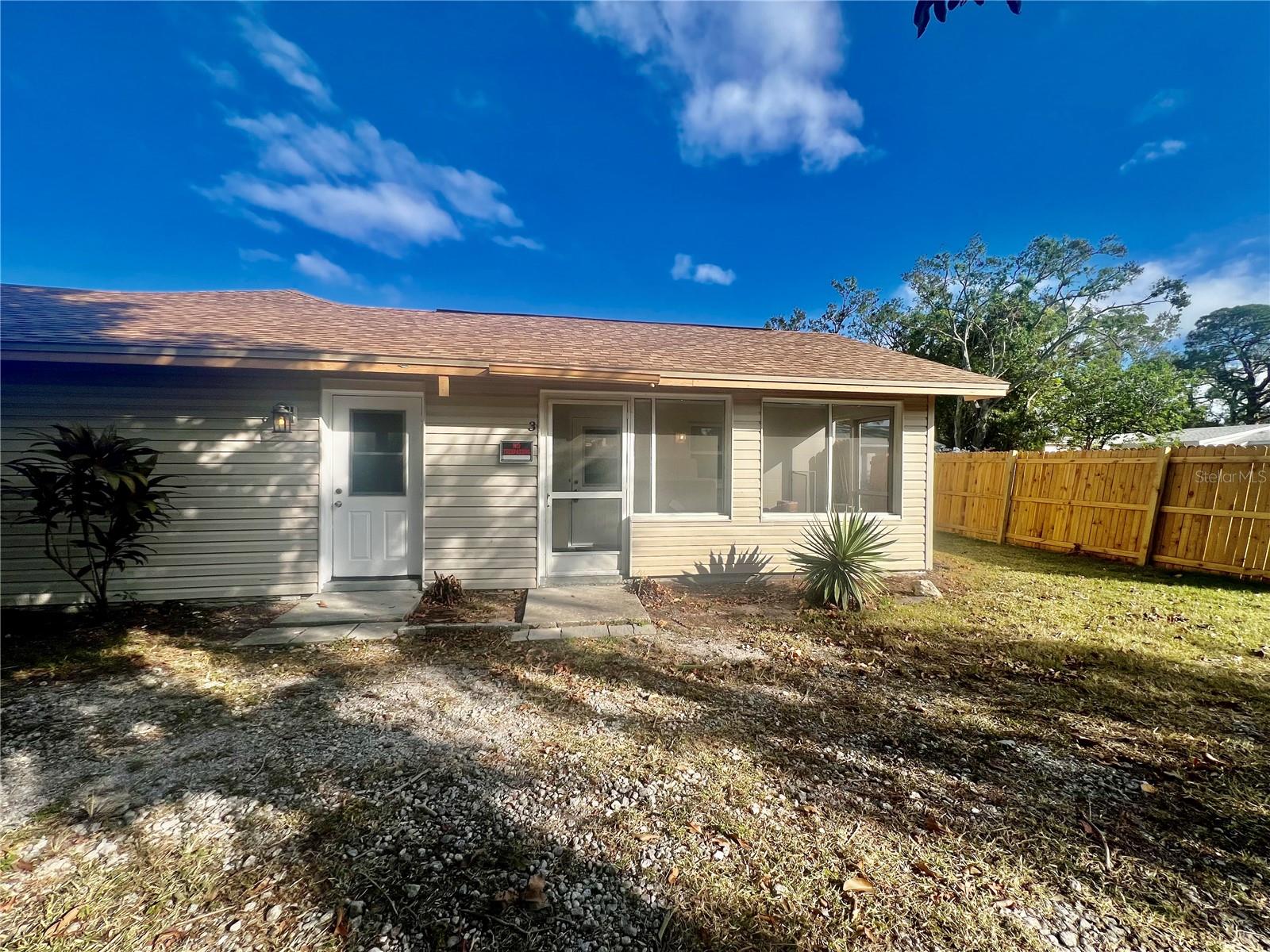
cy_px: 476
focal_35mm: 13
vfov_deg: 89.9
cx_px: 635
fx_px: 477
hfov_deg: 106.2
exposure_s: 1/1488
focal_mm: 1.57
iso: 32
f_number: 1.8
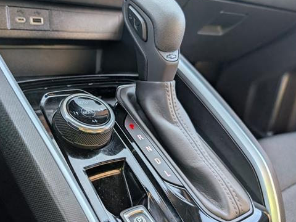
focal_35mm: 32
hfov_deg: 55.9
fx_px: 274
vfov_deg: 44.1
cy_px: 120
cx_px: 104
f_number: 1.68
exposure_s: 1/192
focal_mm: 6.9
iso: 25
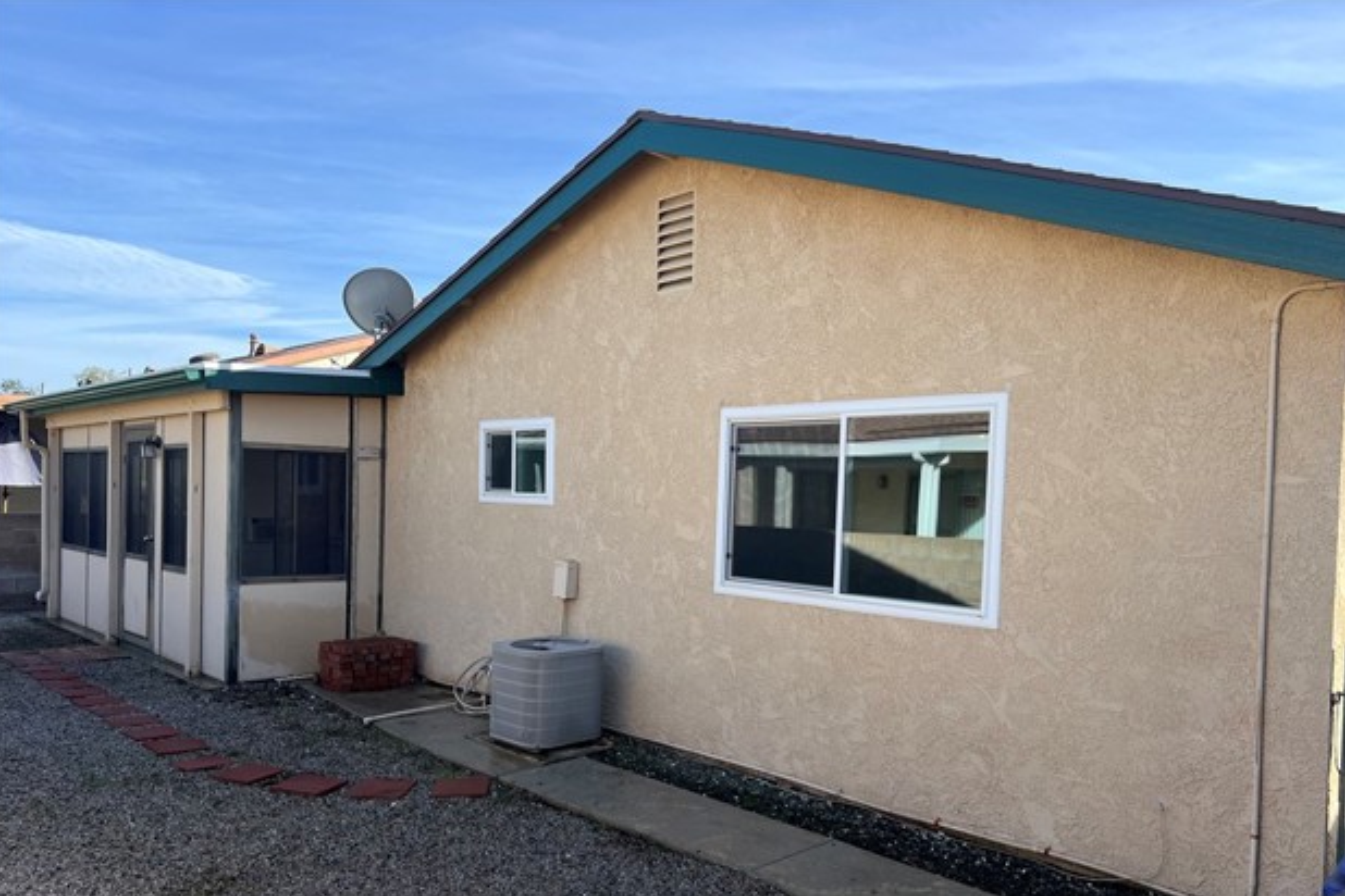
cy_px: 518
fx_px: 1046
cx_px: 688
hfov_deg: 65.5
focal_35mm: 28
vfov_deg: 46.2
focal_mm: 5.7
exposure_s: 1/1724
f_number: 1.5
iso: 50
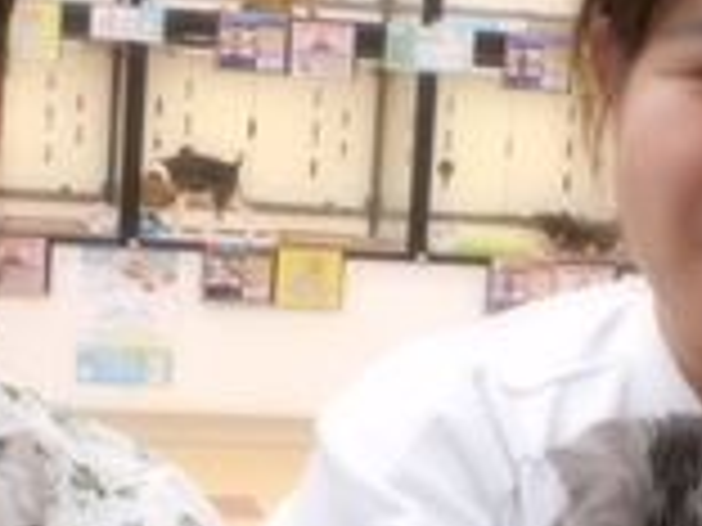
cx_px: 346
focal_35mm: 100
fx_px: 2028
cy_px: 387
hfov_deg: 19.6
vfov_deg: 14.7
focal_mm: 4.6
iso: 280
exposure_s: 1/30
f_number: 3.2
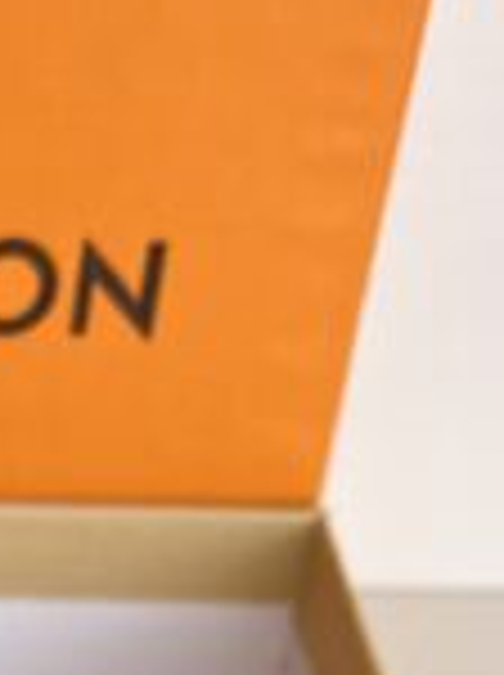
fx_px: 2706
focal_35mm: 139
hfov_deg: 10.1
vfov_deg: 12.4
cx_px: -378
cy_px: 1390
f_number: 1.6
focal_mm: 5.1
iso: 125
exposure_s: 1/117
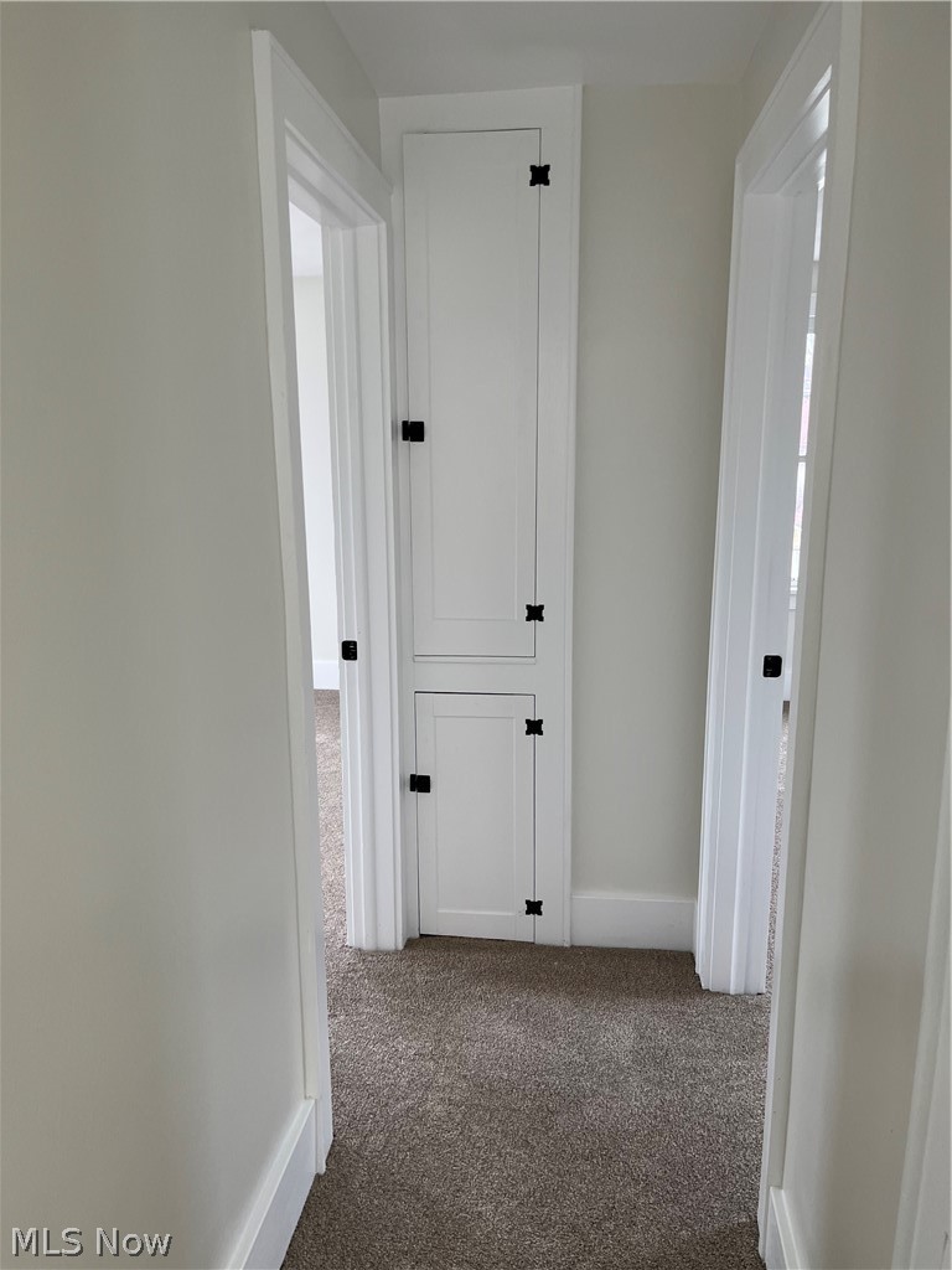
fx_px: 953
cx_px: 476
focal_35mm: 26
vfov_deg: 67.3
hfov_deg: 53.1
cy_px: 635
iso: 80
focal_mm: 5.1
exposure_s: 1/60
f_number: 1.6
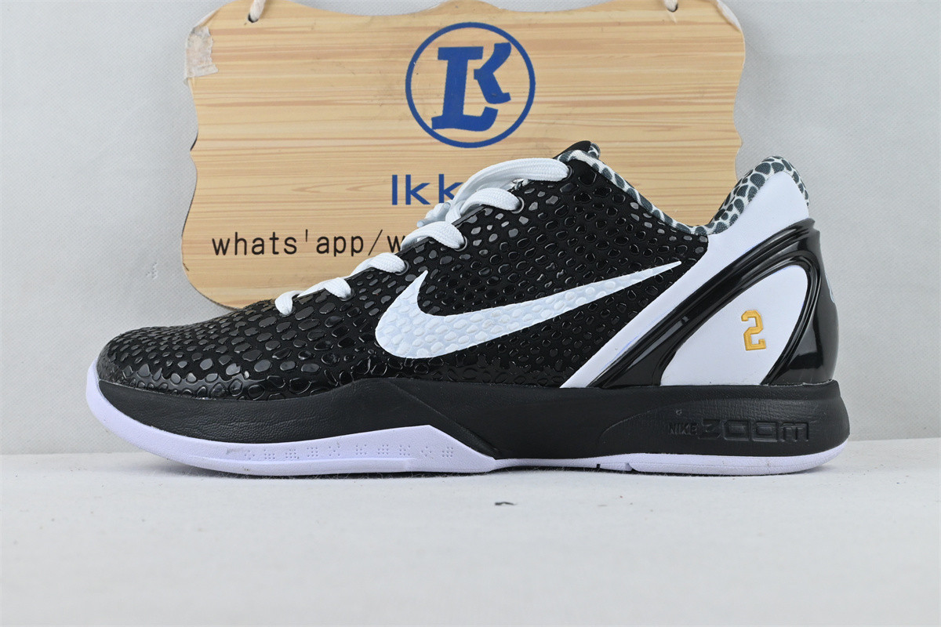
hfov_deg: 43.0
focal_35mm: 46
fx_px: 1196
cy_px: 314
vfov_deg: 29.4
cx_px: 470
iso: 1000
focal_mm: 30.5
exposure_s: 1/160
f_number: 10
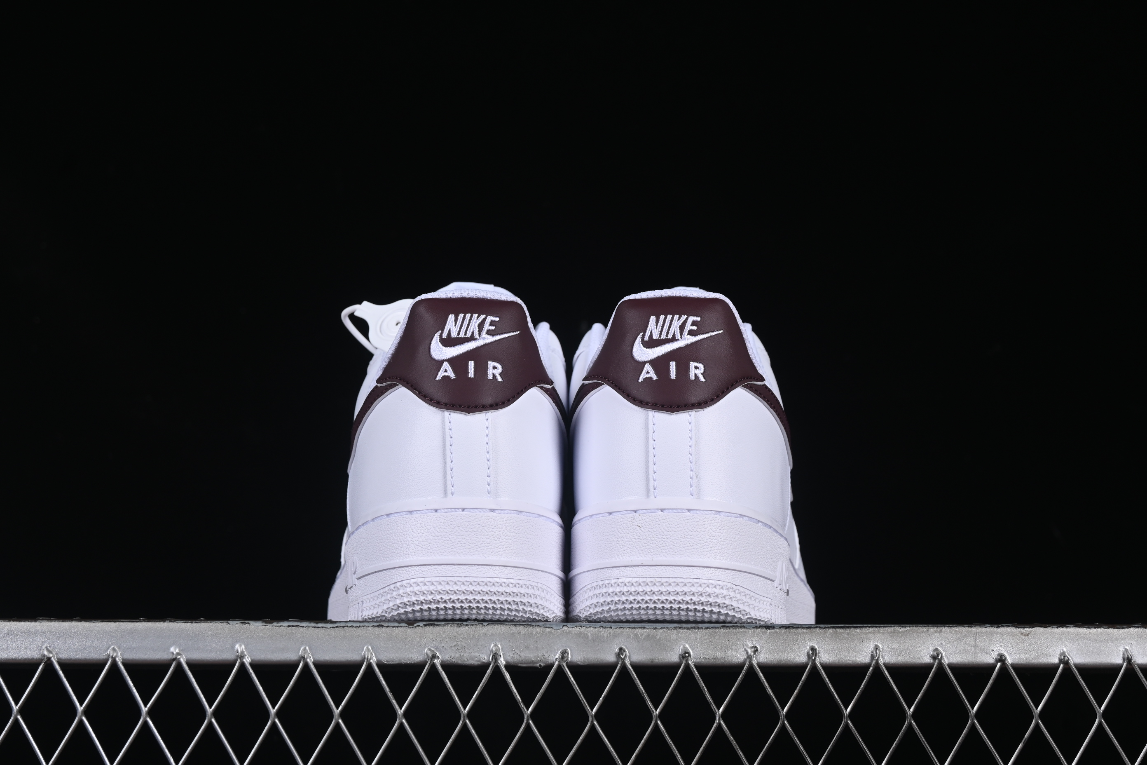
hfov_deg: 27.0
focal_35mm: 75
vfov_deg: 18.2
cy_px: 382
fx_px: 2389
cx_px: 574
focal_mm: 50
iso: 160
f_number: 8
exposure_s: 1/100
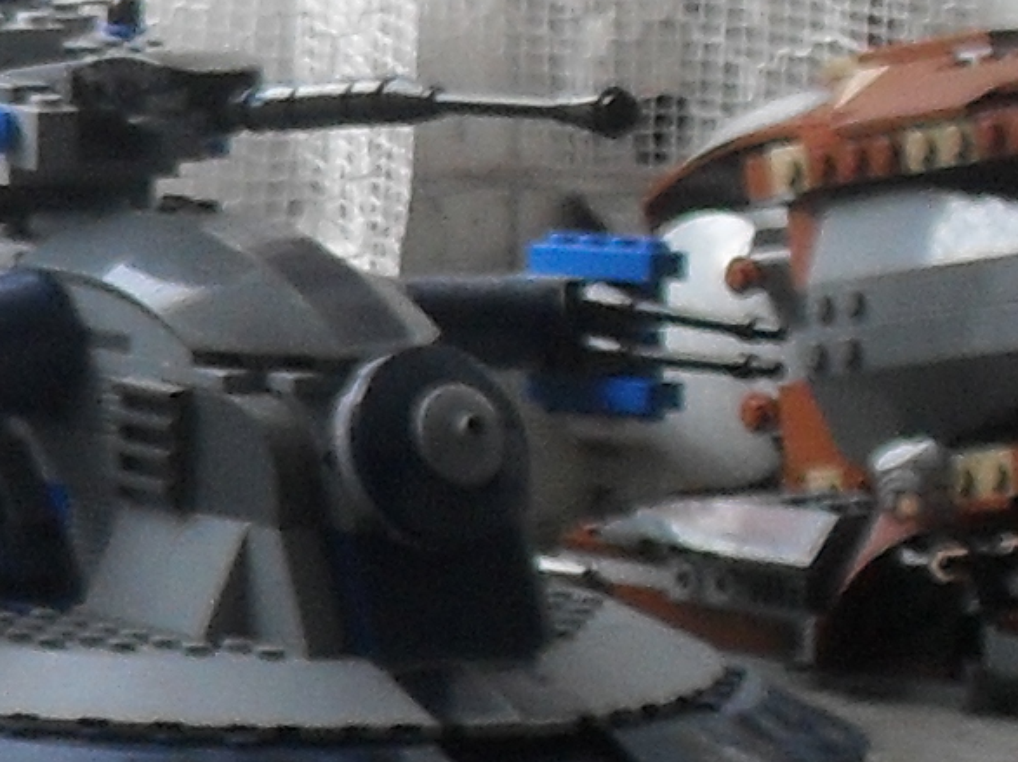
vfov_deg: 4.2
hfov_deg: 5.3
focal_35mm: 355
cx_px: -1706
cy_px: 748
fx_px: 10436
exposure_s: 1/60
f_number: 4.3
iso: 100
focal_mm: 10.1
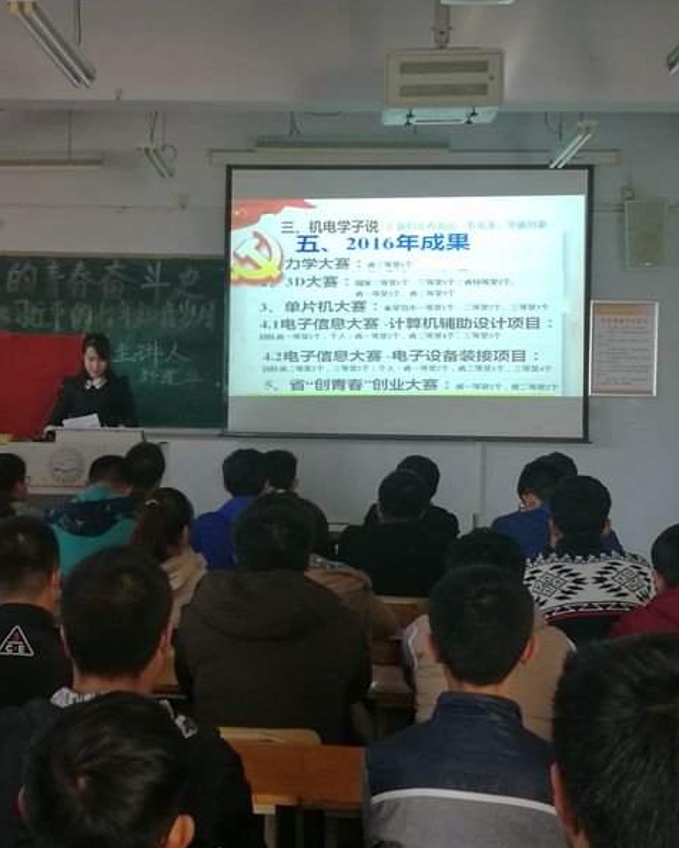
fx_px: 1583
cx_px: 213
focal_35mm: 63
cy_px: 425
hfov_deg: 24.1
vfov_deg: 30.0
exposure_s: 1/33.3
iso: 160
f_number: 2.2
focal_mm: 4.5
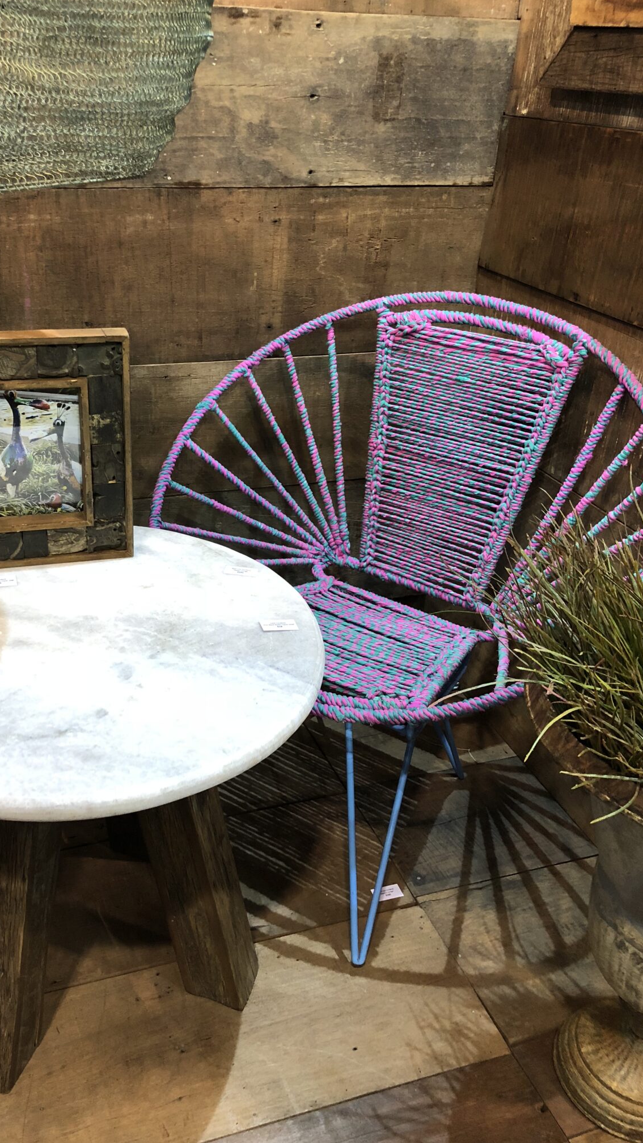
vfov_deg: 62.6
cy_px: 565
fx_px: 939
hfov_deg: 37.4
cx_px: 214
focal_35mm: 31
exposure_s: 1/17
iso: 64
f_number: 1.8
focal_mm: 4
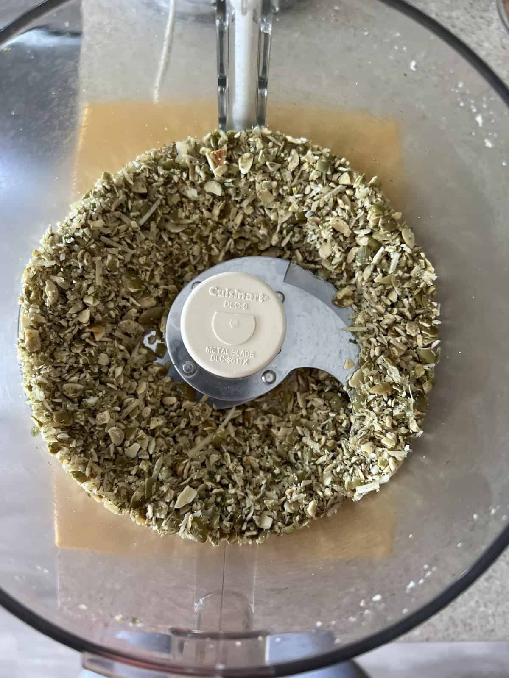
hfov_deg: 53.1
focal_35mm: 26
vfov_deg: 67.3
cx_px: 254
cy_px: 339
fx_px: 510
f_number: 1.5
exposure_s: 1/104
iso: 125
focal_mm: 5.7
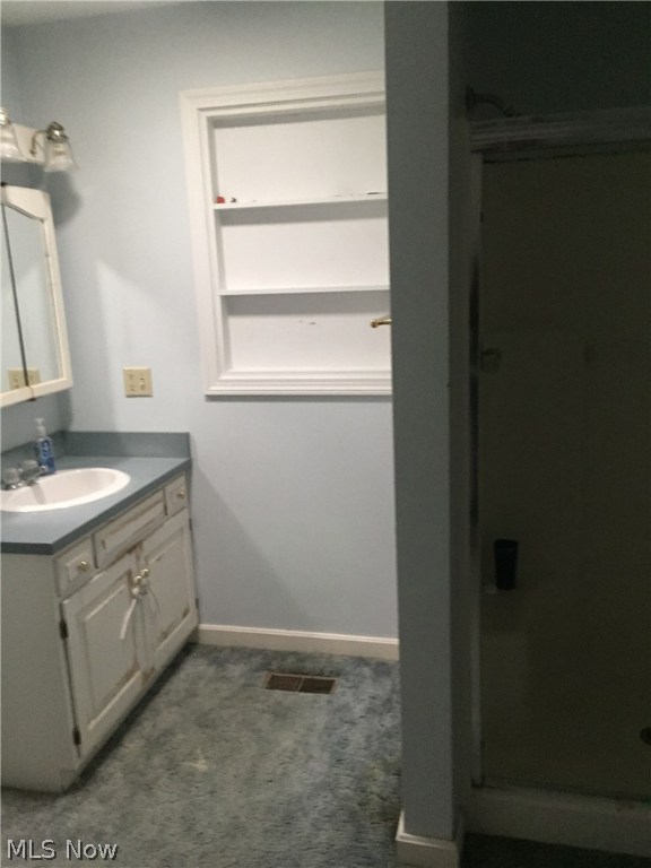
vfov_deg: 61.7
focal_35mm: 29
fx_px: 727
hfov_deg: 48.2
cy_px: 434
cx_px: 326
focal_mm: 4.15
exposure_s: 1/17
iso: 250
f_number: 2.2
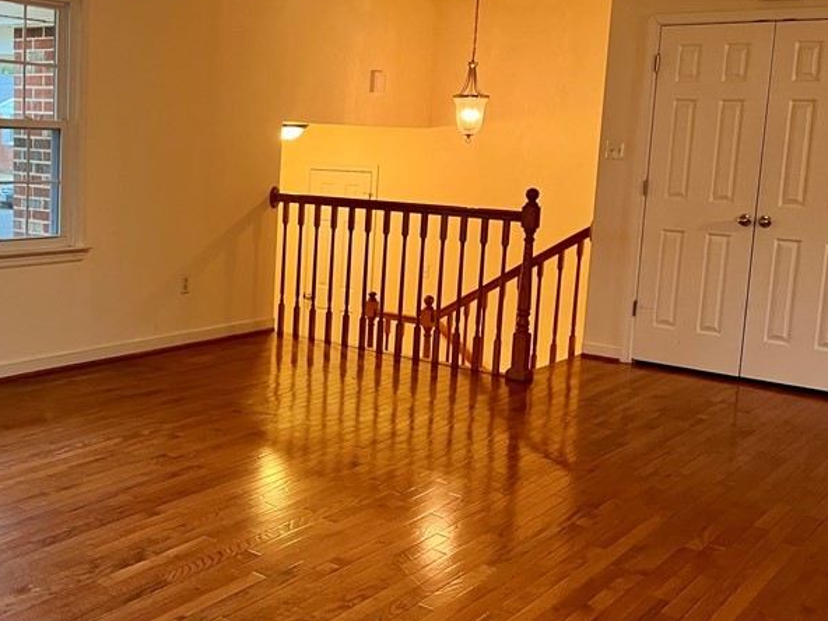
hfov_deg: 40.3
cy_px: 249
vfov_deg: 32.1
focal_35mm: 45
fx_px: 1076
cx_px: 165
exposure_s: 1/60
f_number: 1.5
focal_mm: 5.7
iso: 125
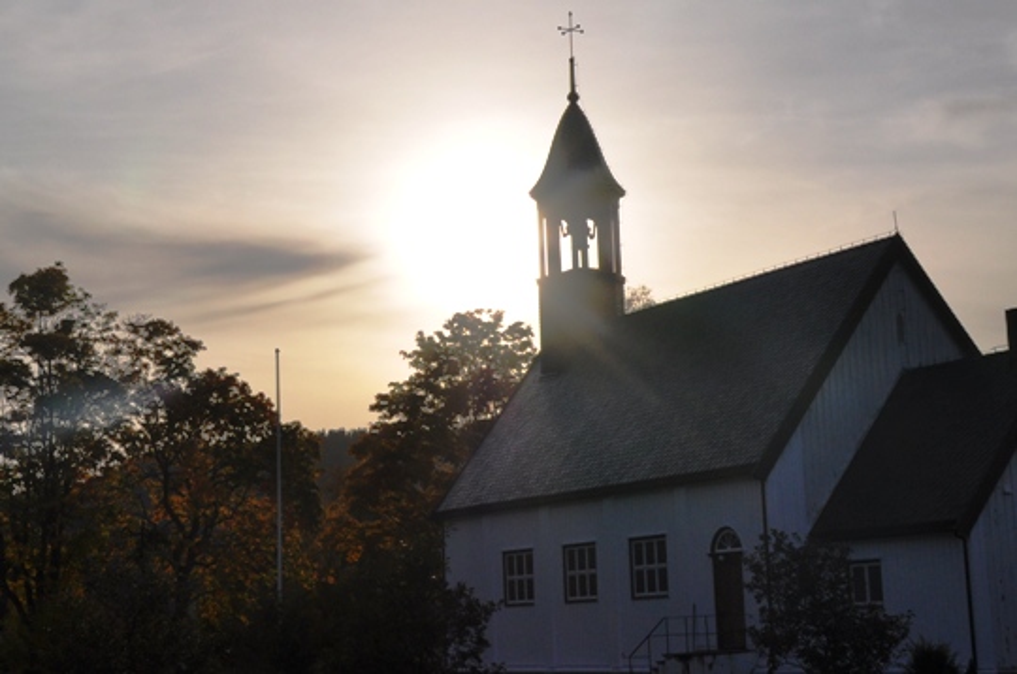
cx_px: 508
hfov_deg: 45.0
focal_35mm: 44
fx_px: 1227
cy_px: 337
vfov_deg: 30.7
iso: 200
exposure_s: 1/800
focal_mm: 29
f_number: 14
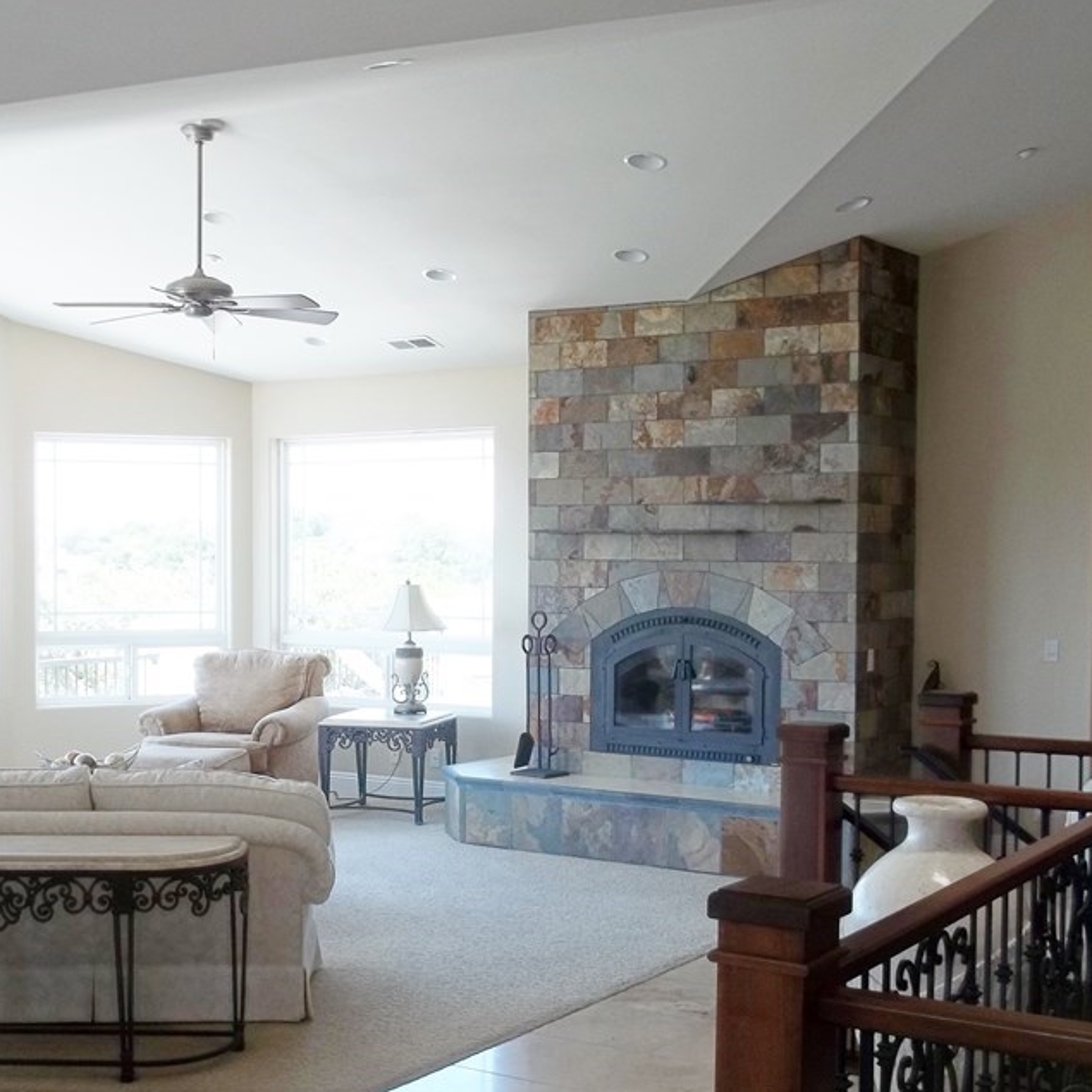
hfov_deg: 35.9
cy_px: 631
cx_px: 408
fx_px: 1677
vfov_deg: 36.0
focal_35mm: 47
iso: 64
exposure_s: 1/80
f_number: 3.3
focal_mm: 5.9
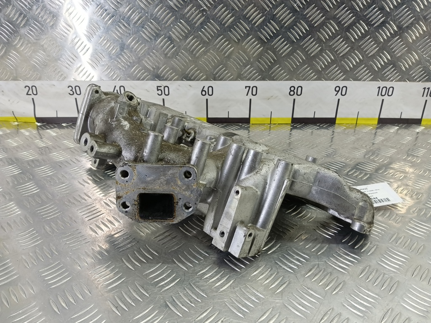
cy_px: 162
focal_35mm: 23
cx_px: 216
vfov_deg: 58.9
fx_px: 286
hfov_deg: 73.9
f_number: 1.6
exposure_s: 1/50
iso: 157
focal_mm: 4.11
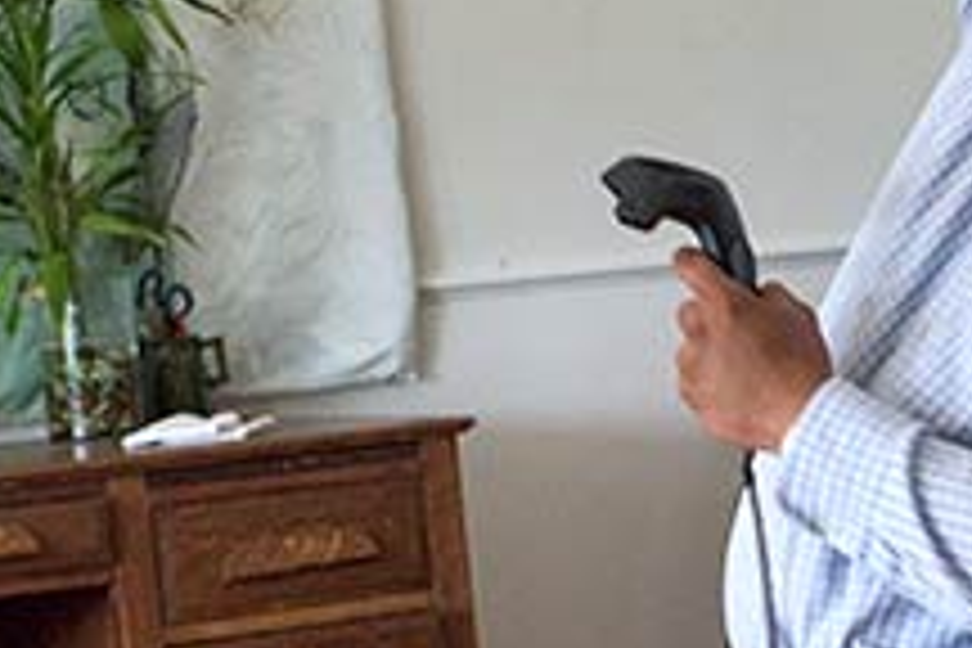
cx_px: 1195
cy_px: 562
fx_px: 3078
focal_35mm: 114
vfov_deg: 11.9
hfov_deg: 17.1
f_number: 7.1
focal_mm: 34
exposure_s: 1/125
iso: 1250
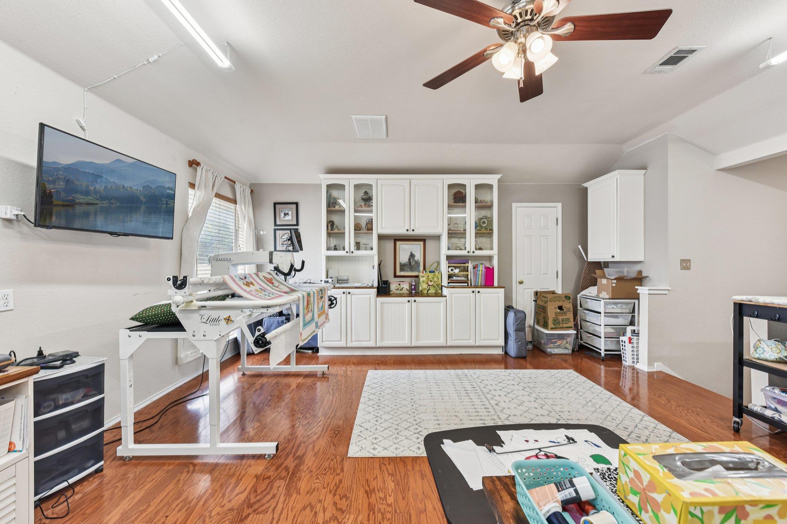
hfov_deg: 104.3
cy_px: 262
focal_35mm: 14
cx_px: 394
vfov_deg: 81.2
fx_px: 306
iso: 220
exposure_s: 1/15
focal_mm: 14
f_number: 8
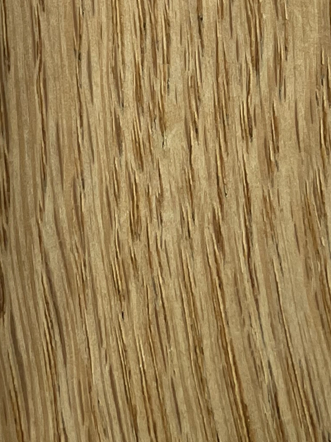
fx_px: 1300
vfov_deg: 17.3
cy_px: -227
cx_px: -166
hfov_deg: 13.6
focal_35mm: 102
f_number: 1.6
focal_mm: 4.2
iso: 125
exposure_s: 1/121
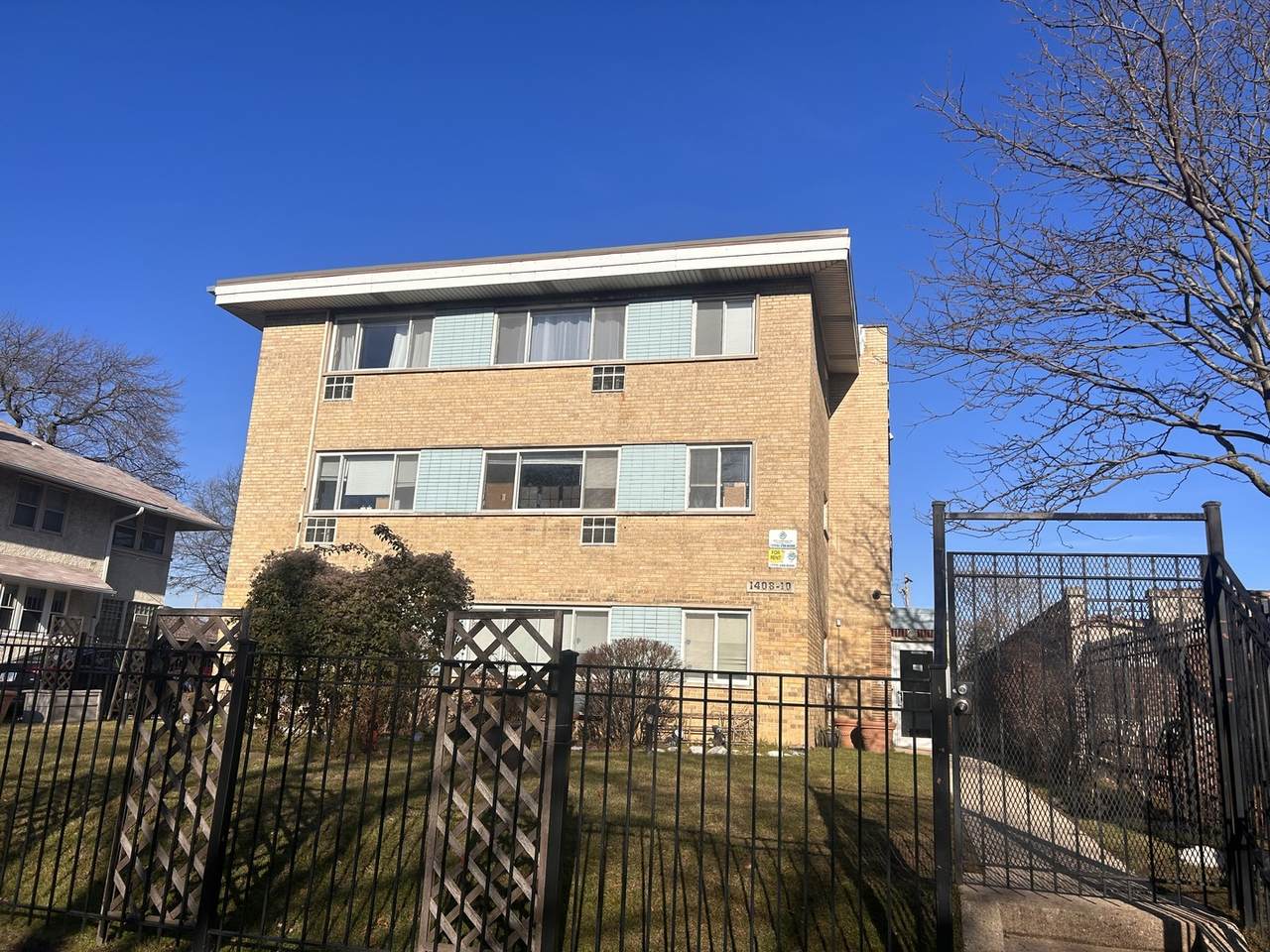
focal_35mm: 26
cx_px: 635
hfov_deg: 67.3
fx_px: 954
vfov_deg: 53.1
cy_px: 476
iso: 50
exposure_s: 1/6993
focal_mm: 5.7
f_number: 1.5
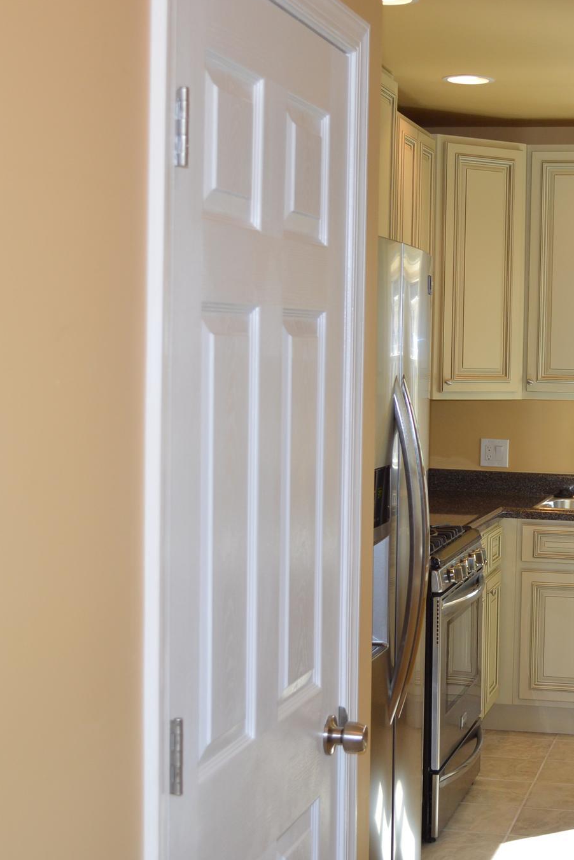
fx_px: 1410
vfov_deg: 33.9
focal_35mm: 59
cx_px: 496
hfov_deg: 22.5
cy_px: 429
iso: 400
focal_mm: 26
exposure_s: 1/100
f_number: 4.2
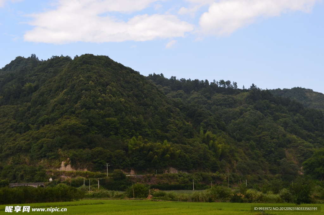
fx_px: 431
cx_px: 162
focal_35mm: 48
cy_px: 108
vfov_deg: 27.9
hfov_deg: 41.2
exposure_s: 1/125
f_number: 9
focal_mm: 32
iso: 400
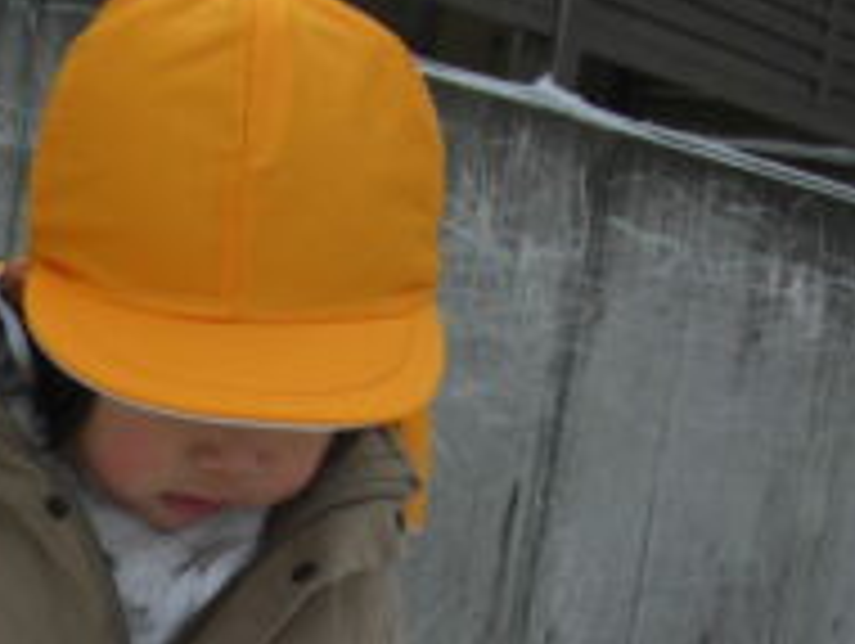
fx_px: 2968
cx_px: -230
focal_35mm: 120
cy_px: 797
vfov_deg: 12.1
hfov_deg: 15.7
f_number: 4
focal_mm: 7.9
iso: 80
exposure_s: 1/500
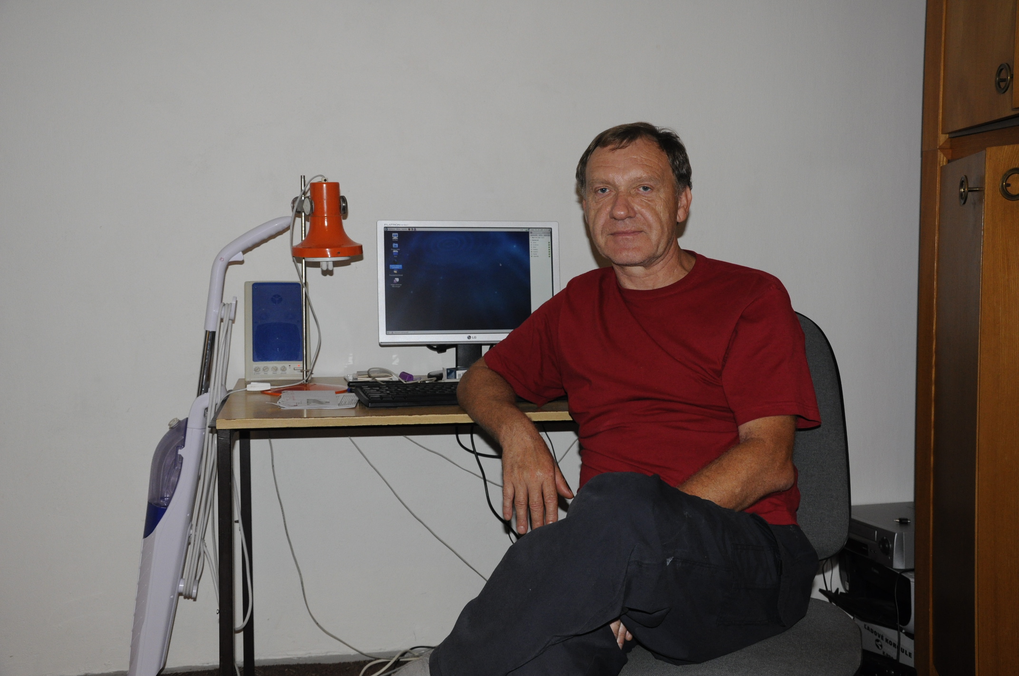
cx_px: 510
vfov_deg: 34.1
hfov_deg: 49.6
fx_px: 1103
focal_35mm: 39
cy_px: 338
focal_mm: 26
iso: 800
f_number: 5.6
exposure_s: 1/60
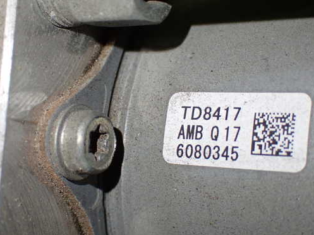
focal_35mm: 70
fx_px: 635
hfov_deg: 27.8
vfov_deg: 21.0
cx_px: 157
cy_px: 122
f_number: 3.5
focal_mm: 10.35
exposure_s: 1/160
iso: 800
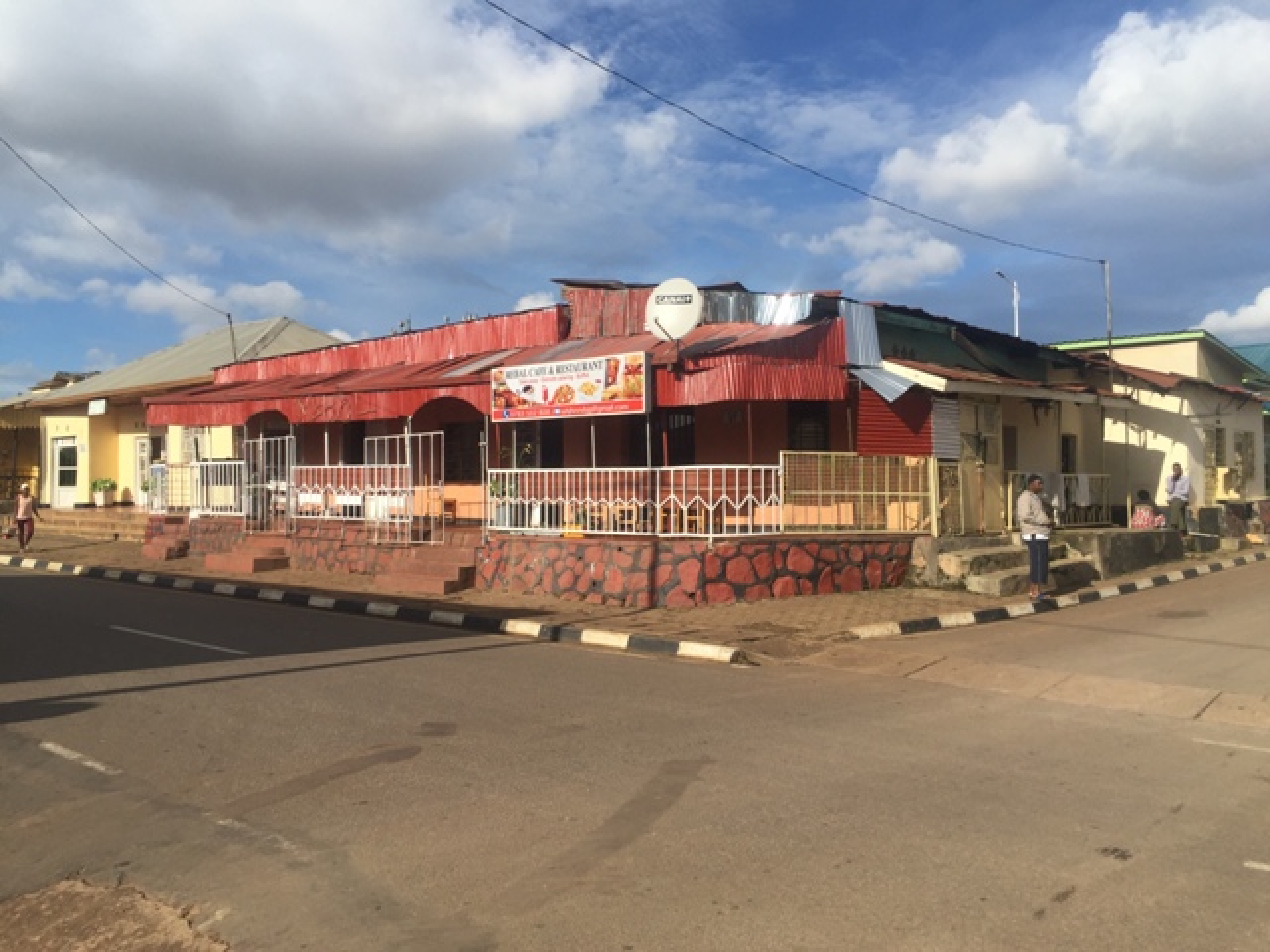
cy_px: 476
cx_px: 635
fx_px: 1064
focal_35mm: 29
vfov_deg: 48.2
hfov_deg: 61.7
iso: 32
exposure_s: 1/2639
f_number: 2.2
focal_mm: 4.15
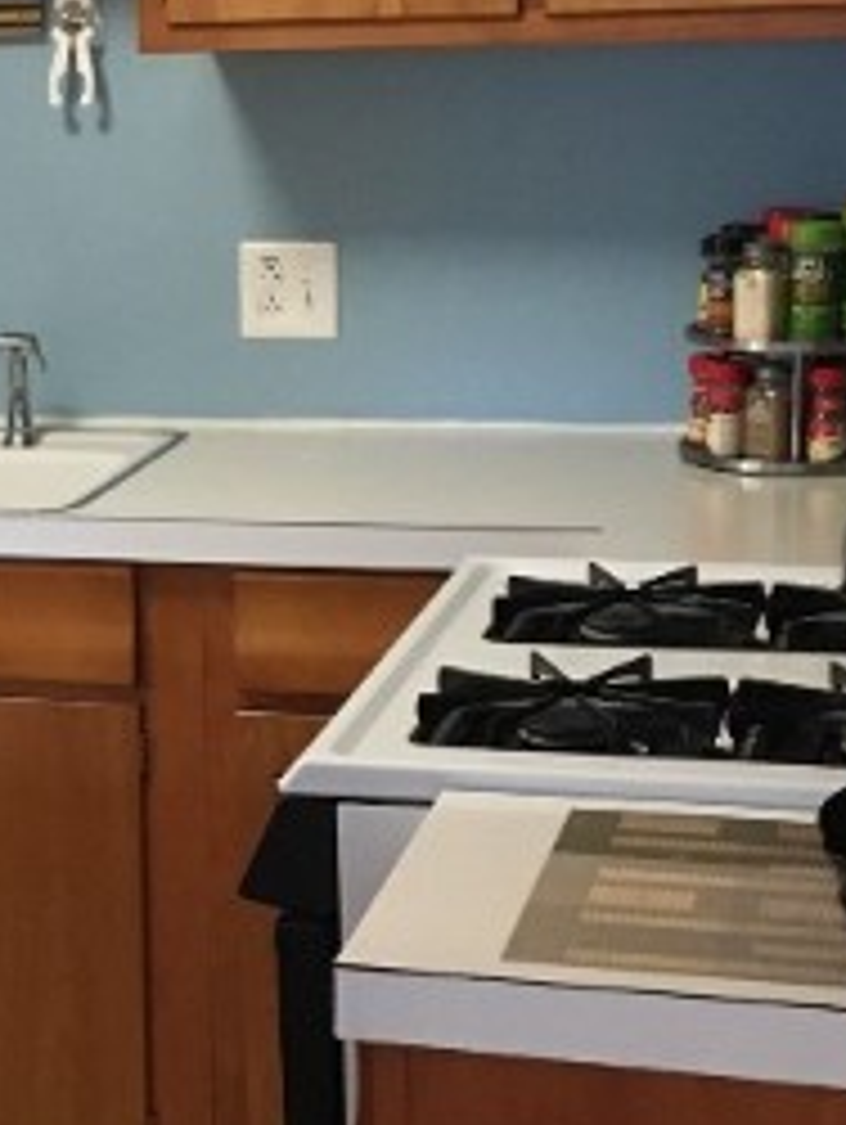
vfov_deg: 22.0
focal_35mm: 89
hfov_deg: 16.1
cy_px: 536
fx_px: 2895
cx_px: -94
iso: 250
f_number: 2.2
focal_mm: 4.15
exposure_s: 1/30
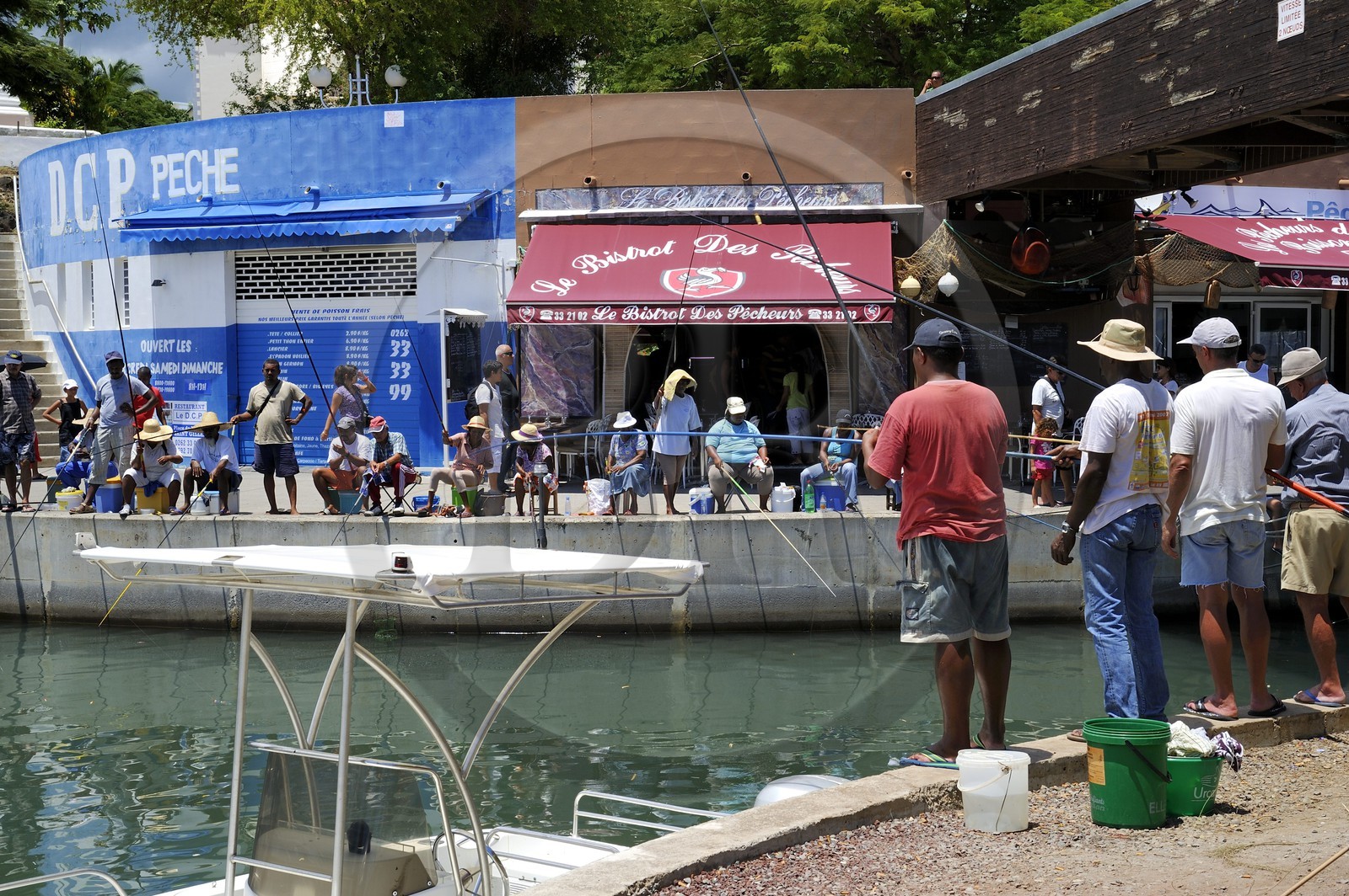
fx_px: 1872
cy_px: 448
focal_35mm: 50
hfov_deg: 39.6
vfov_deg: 26.9
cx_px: 674
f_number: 13
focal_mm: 50
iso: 200
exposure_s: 1/160
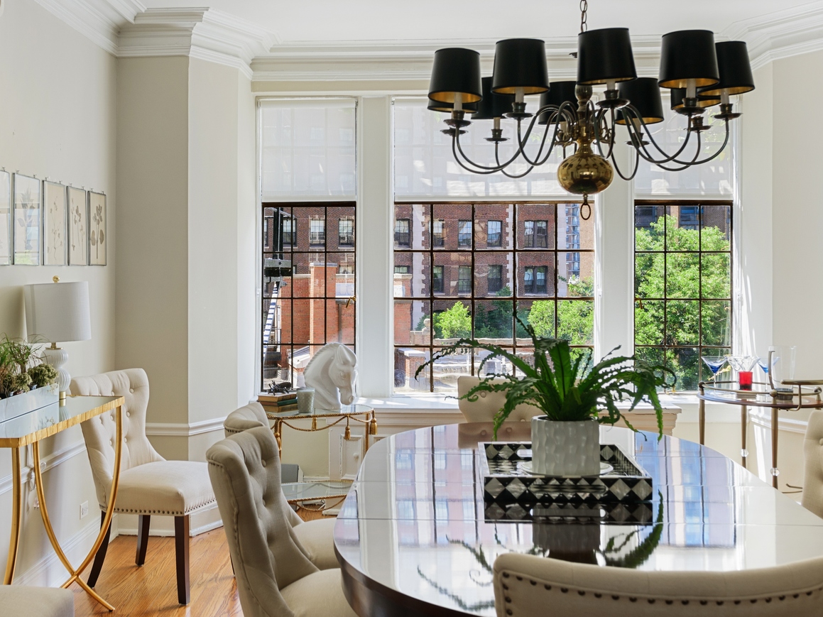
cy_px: 293
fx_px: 1117
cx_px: 319
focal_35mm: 47
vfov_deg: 30.9
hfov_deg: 40.2
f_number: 8
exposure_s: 1/25
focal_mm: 35
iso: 400
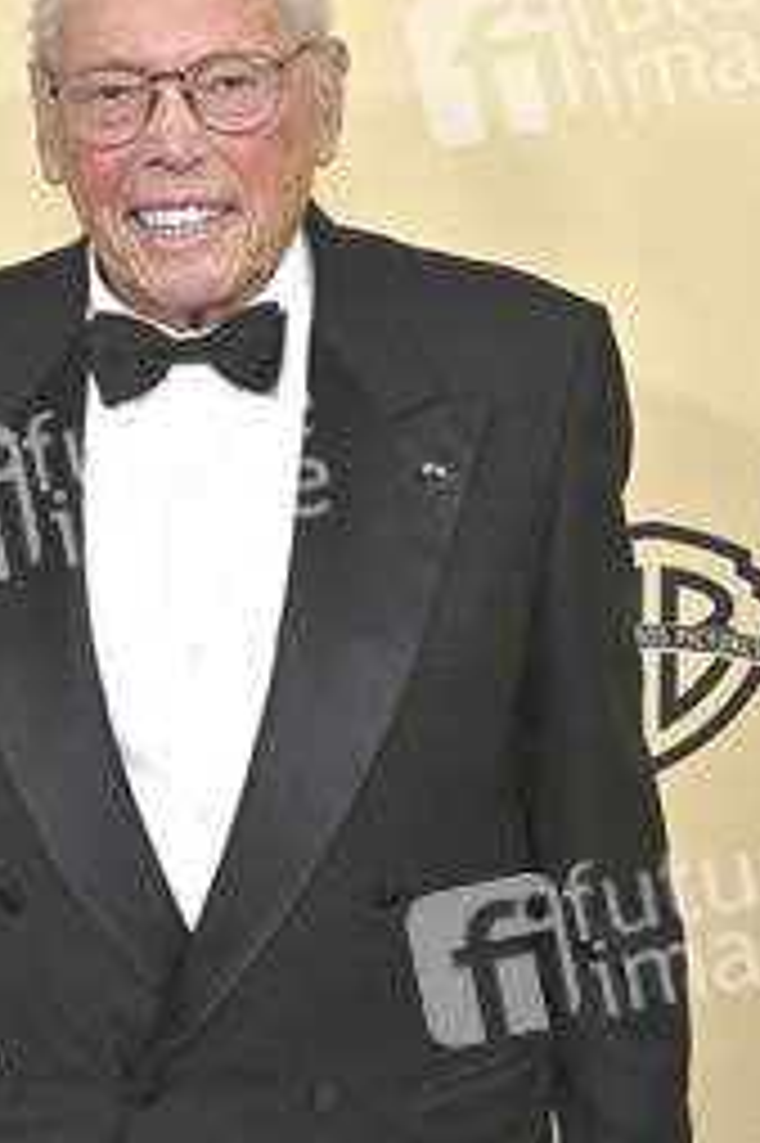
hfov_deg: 14.2
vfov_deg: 21.2
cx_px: 229
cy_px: 716
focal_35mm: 96
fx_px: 3044
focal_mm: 61
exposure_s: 1/320
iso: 2000
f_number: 6.3
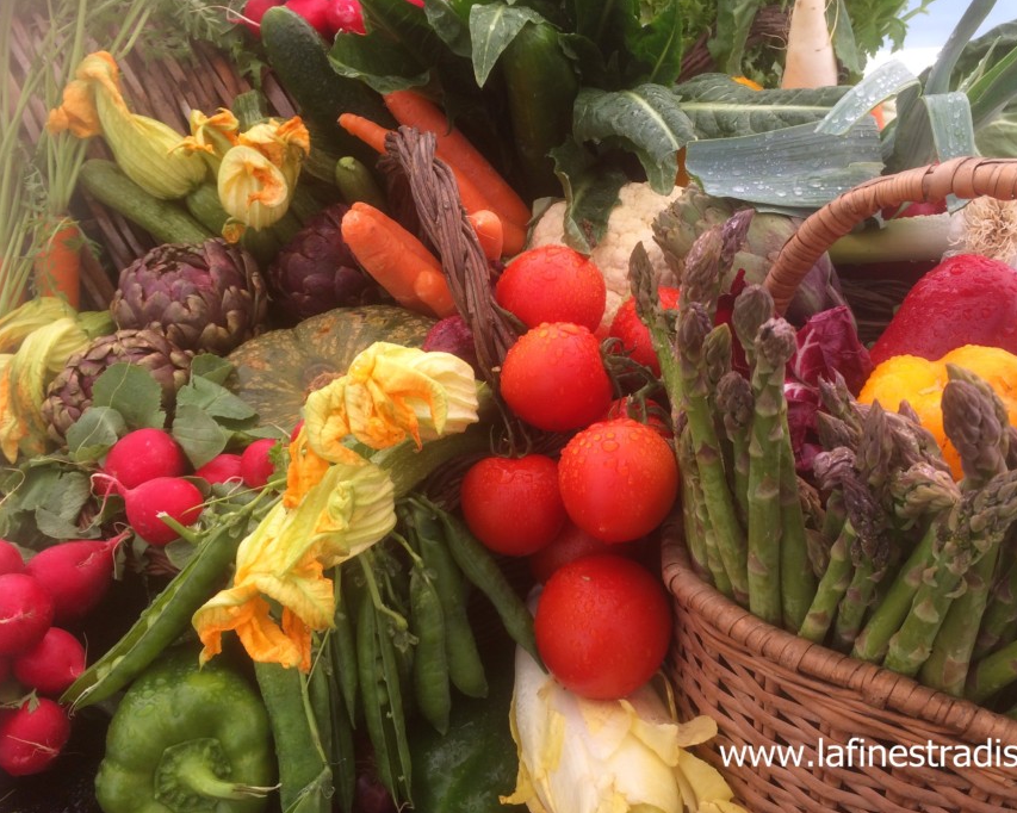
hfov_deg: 52.7
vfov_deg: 43.3
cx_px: 565
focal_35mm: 34
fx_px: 1023
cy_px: 396
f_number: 2.2
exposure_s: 1/249
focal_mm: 4.15
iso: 32
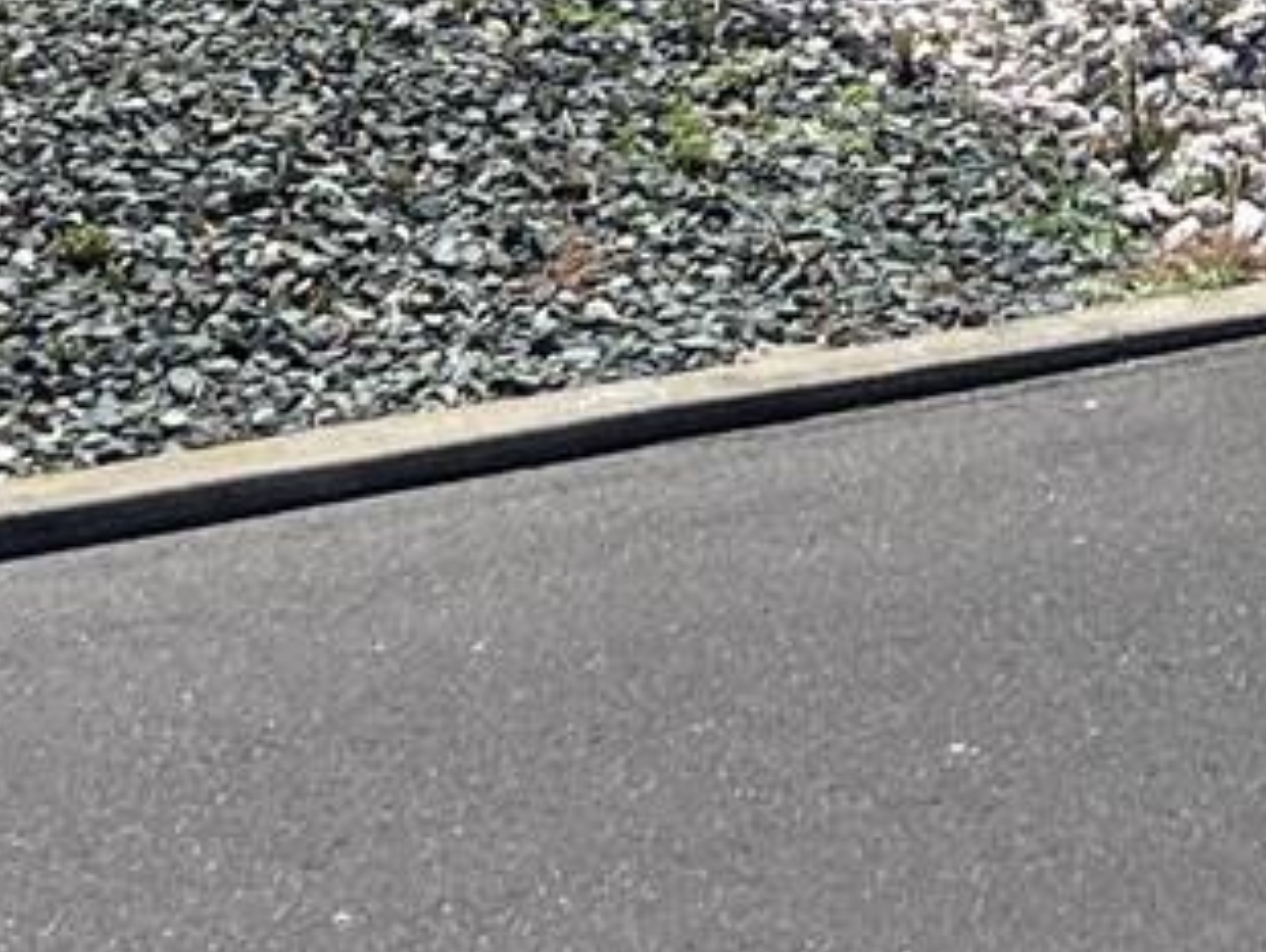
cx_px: 1482
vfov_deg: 9.8
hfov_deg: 14.3
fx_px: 4905
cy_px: -1320
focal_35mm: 134
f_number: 1.6
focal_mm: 5.1
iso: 50
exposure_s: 1/3876
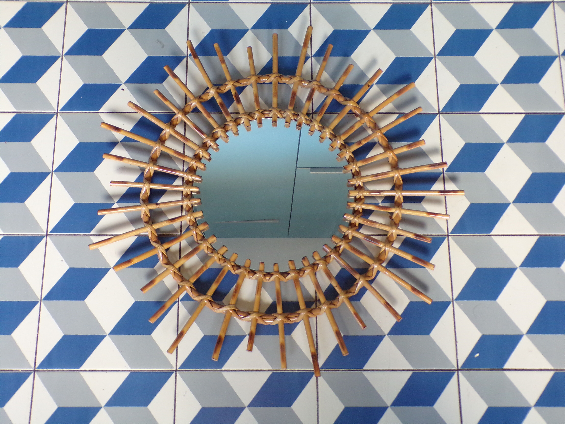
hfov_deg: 44.8
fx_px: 686
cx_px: 282
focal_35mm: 42
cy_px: 212
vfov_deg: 34.3
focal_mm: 7.6
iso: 282
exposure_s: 1/17
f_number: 3.4
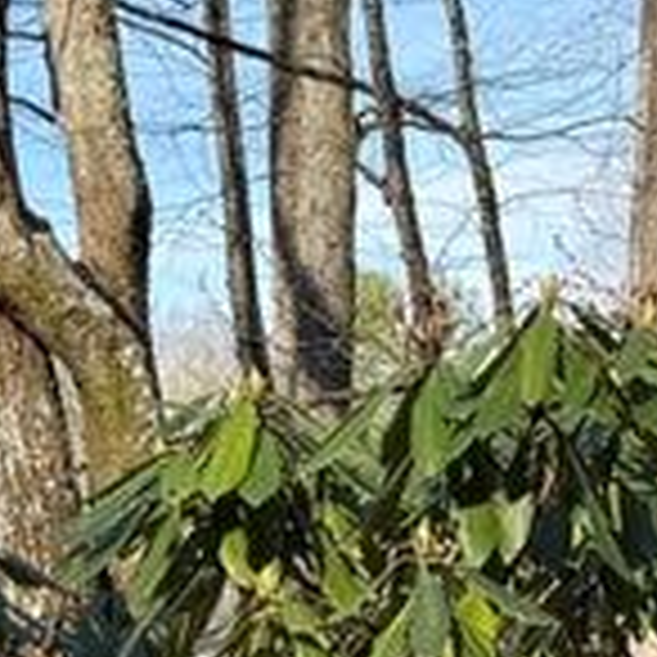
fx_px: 2663
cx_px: 488
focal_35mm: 124
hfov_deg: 14.0
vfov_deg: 13.6
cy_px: 832
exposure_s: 1/1271
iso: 80
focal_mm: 6.76
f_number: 1.78
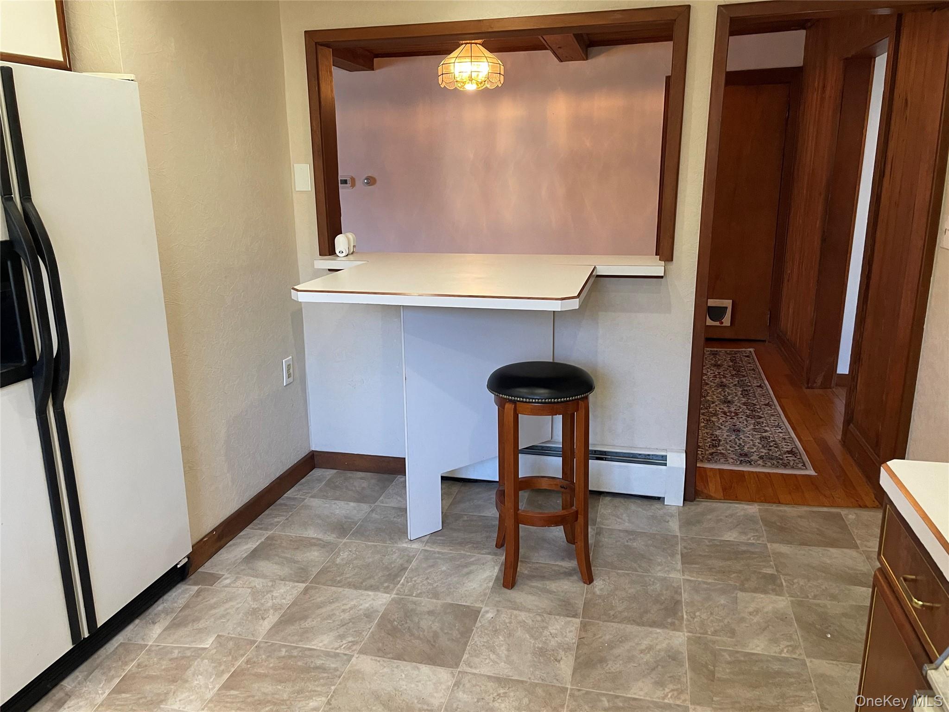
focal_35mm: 26
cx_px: 474
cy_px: 356
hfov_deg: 67.3
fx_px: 713
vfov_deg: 53.1
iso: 160
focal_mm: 4.2
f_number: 1.6
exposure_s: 1/60
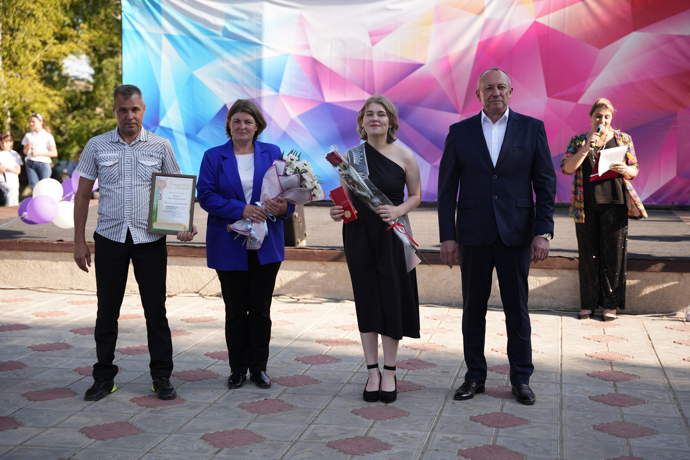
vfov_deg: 24.2
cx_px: 345
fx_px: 1071
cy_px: 230
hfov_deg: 35.7
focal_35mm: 56
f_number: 2.8
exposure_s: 1/400
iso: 160
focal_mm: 55.9
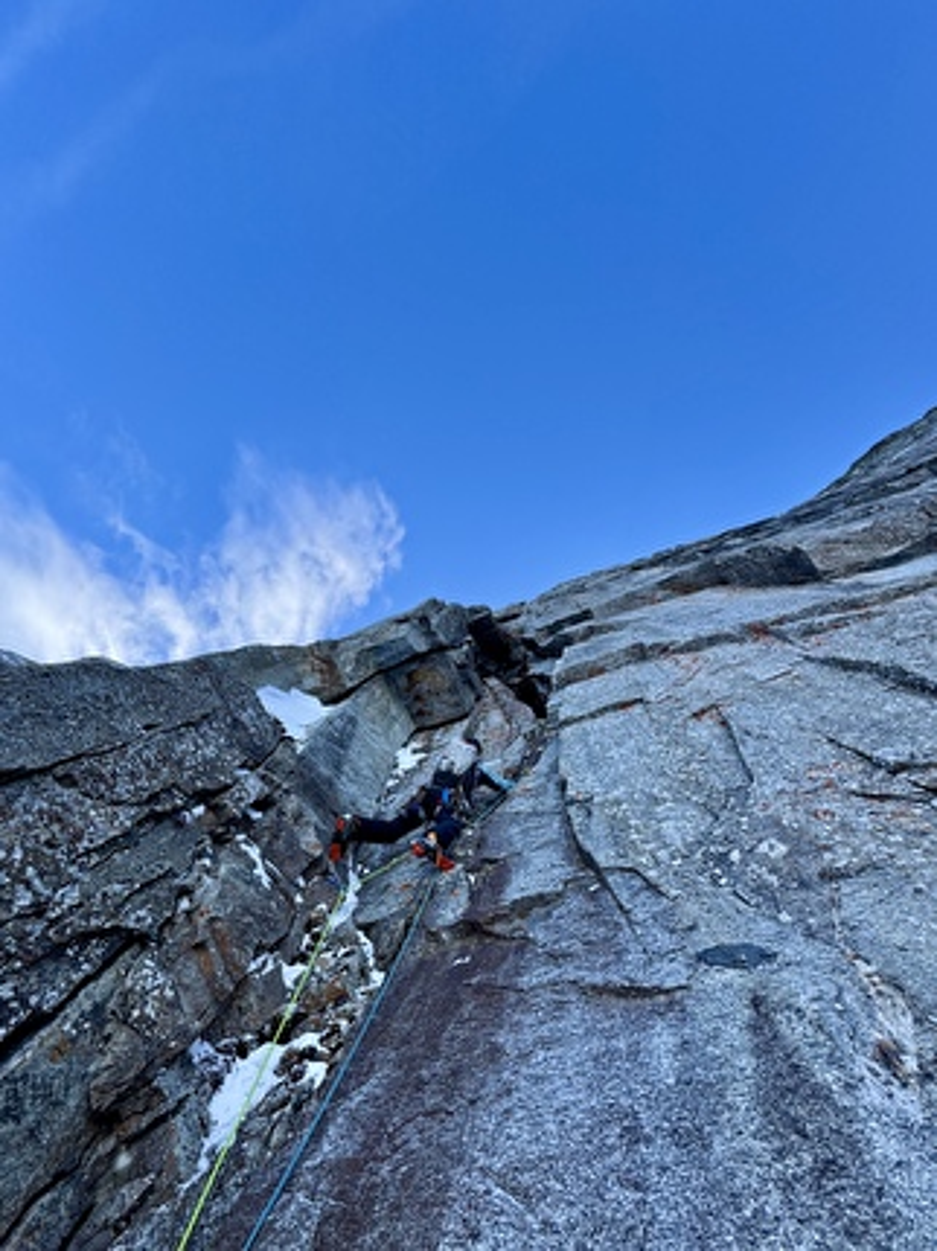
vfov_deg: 102.1
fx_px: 506
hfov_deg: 85.6
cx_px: 468
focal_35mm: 14
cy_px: 626
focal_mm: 2.22
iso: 40
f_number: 2.2
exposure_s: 1/407
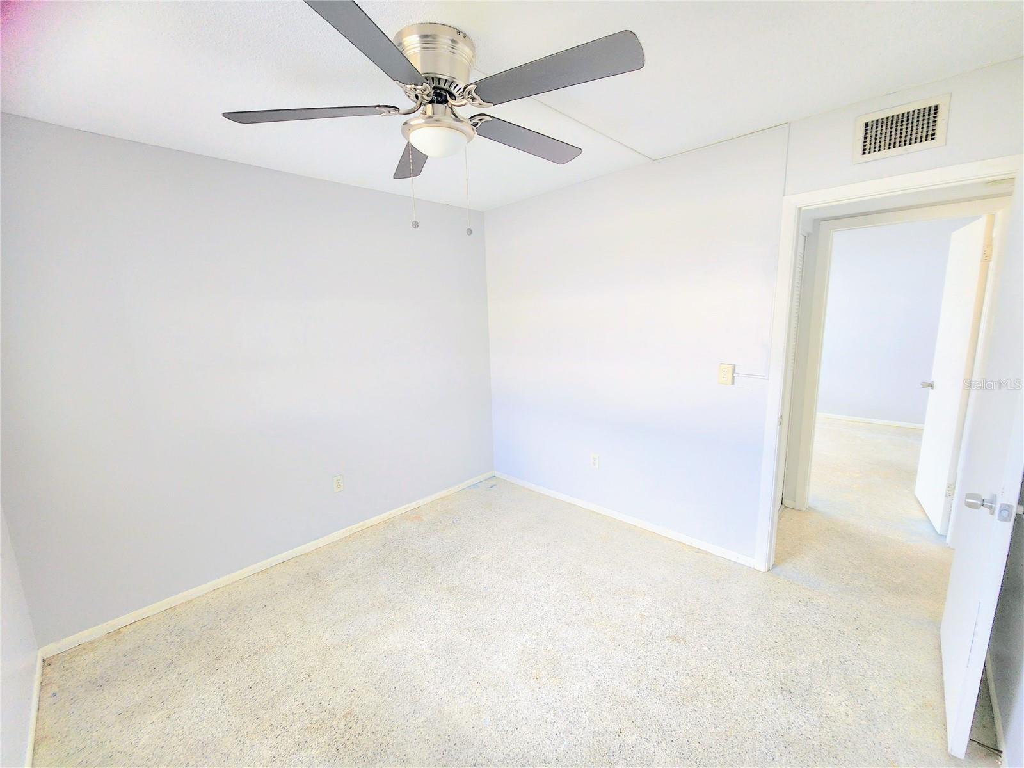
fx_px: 385
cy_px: 384
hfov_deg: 106.2
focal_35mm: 13
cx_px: 512
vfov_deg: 89.9
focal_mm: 2.2
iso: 160
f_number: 2.2
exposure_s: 1/60.2
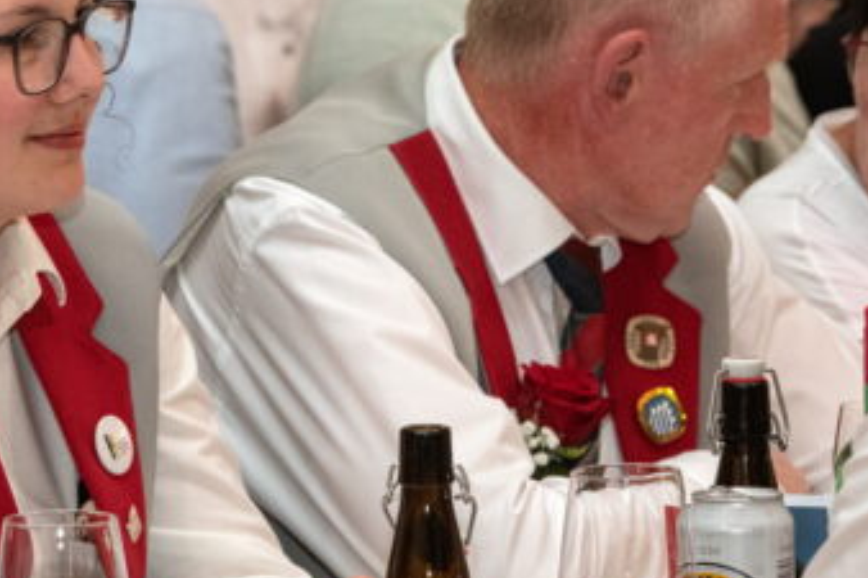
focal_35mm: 279
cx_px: 272
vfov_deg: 4.9
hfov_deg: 7.4
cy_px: 227
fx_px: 6723
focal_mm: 145
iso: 4000
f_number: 8
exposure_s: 1/125
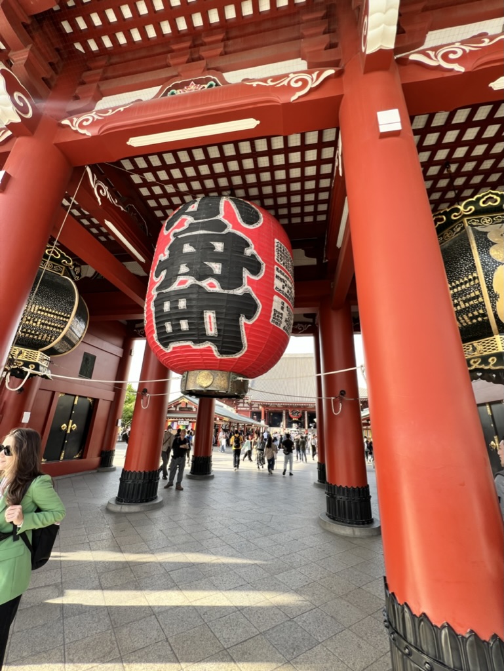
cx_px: 252
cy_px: 336
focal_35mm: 13
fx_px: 252
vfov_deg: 106.2
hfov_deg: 90.0
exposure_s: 1/137
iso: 32
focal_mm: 1.57
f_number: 1.8
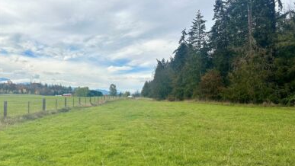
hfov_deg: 69.8
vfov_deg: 42.7
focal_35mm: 27
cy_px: 99
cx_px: 150
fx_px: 211
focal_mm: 6.86
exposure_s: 1/4016
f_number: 1.78
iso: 80
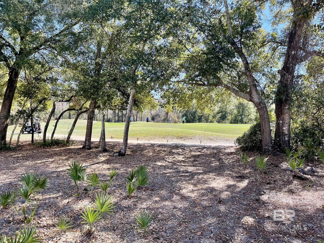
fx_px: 234
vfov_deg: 54.9
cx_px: 162
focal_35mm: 25
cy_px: 122
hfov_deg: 69.4
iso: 32
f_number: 1.6
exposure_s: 1/649
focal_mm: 5.1
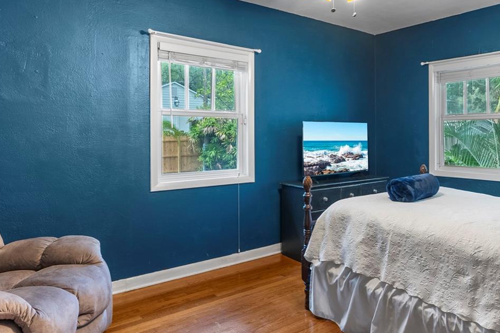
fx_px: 375
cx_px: 321
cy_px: 127
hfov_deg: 66.1
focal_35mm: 27
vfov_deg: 47.5
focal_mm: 16
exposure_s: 1/2
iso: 400
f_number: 8
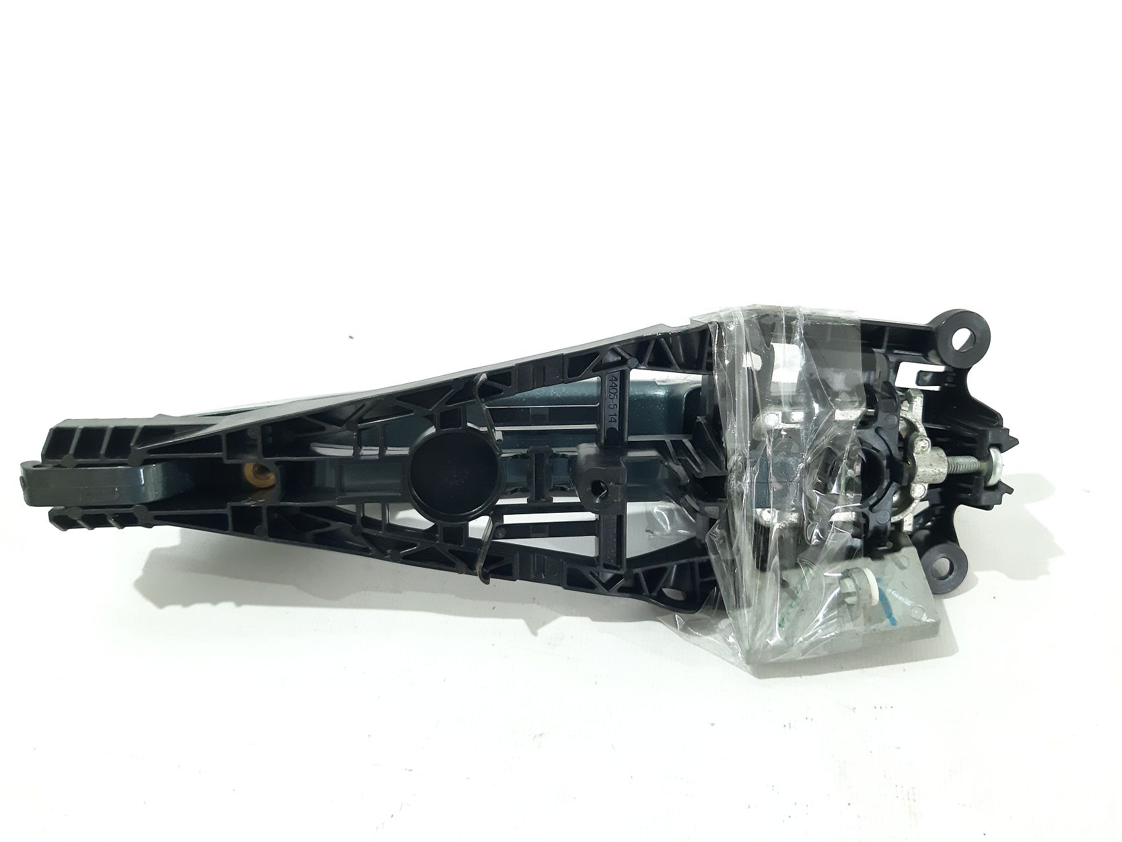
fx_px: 875
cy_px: 421
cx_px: 561
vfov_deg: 51.3
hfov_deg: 65.3
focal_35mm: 27
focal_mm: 3.93
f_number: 1.7
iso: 250
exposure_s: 1/50
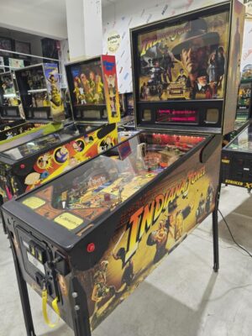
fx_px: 223
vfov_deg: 73.9
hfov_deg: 58.9
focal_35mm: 23
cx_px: 126
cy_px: 168
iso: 125
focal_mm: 6.3
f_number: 1.7
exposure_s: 1/100
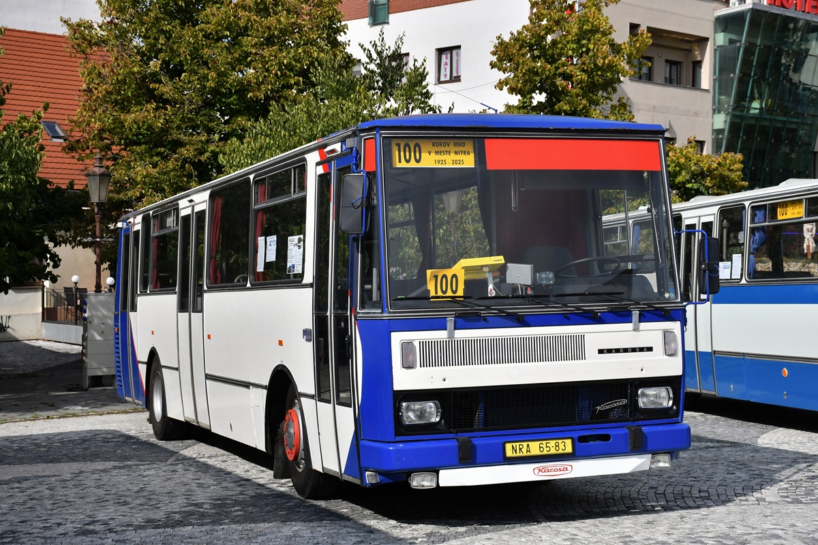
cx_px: 409
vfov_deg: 22.6
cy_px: 272
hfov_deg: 33.4
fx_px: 1363
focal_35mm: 60
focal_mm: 40
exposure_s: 1/1250
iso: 200
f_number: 8
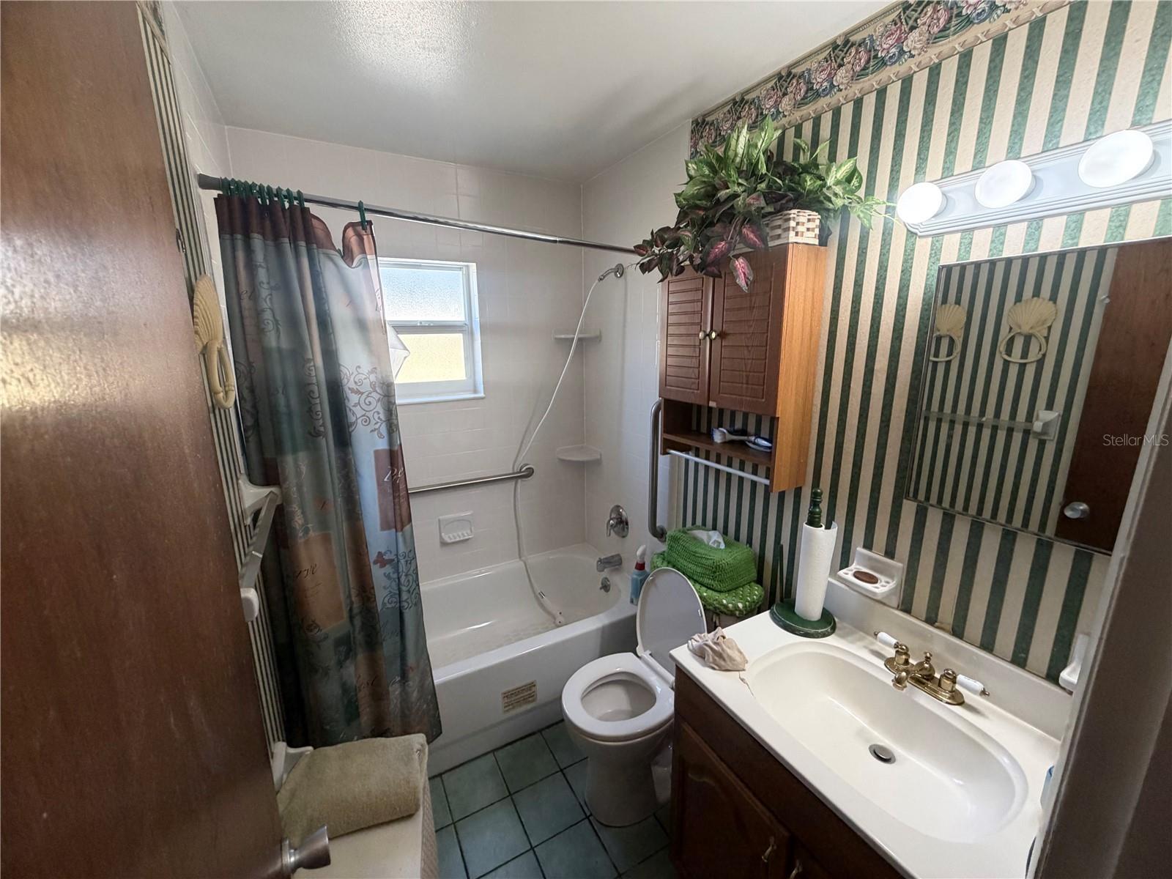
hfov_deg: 102.1
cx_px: 586
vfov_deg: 85.7
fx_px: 474
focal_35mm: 14
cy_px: 440
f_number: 2.2
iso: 320
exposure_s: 1/120
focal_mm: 2.22
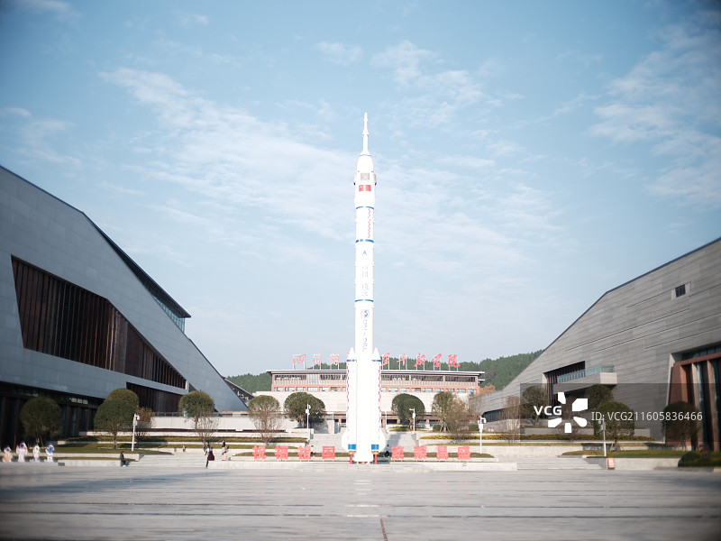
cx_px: 360
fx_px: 833
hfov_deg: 46.8
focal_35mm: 40
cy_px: 270
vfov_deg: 36.0
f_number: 1.8
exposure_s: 1/4000
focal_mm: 50
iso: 200
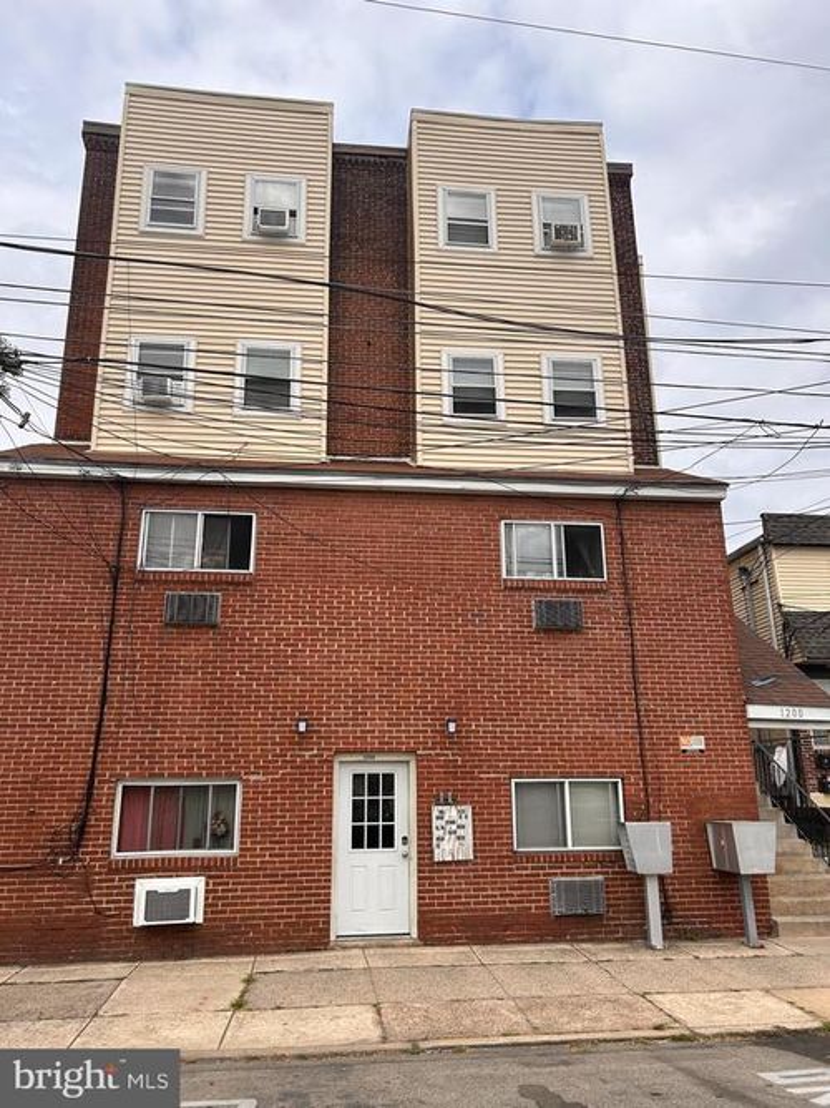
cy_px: 554
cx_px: 415
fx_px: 831
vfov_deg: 67.3
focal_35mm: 26
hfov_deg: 53.0
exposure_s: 1/3831
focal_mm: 5.7
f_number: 1.5
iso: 50
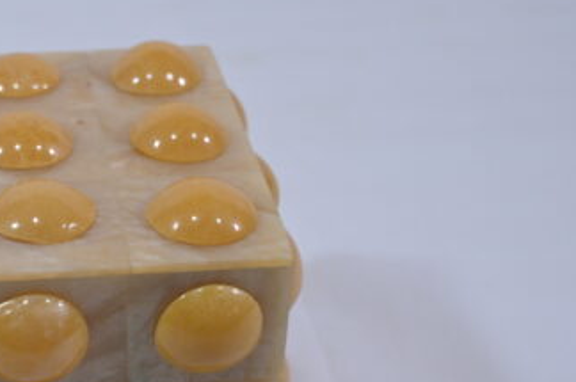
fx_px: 1214
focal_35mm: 76
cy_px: 344
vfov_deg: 17.6
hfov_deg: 25.9
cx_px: 66
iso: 640
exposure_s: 1/125
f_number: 8
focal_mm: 41
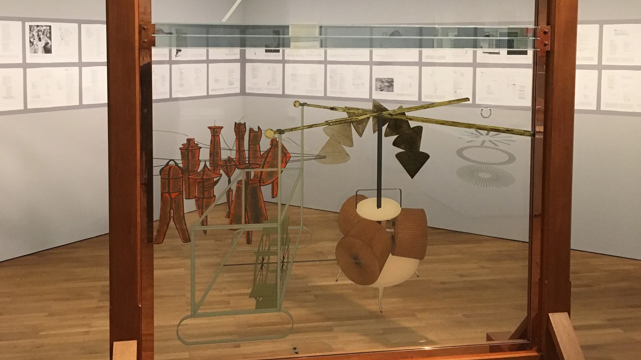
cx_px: 315
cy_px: 98
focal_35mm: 43
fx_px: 731
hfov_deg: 47.4
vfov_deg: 27.4
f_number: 2.2
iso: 200
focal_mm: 4.15
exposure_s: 1/20
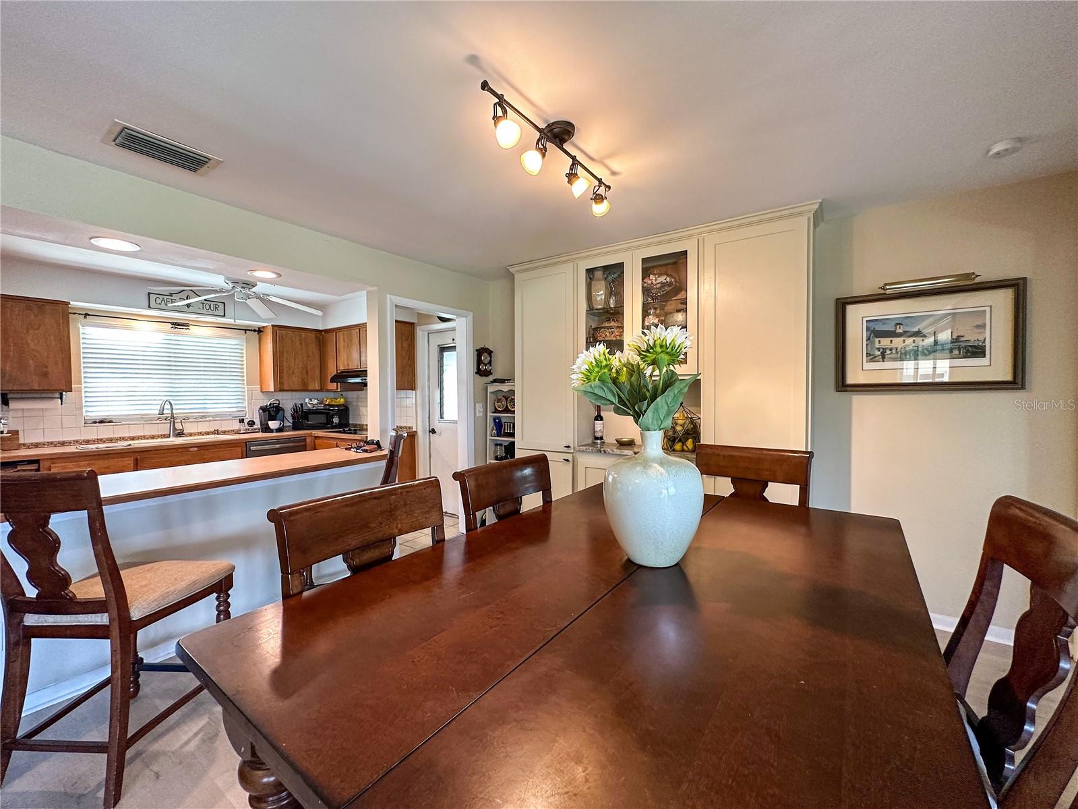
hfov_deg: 102.1
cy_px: 404
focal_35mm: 14
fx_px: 436
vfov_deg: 85.7
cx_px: 539
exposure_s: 1/60
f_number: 2.2
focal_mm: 2.22
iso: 200
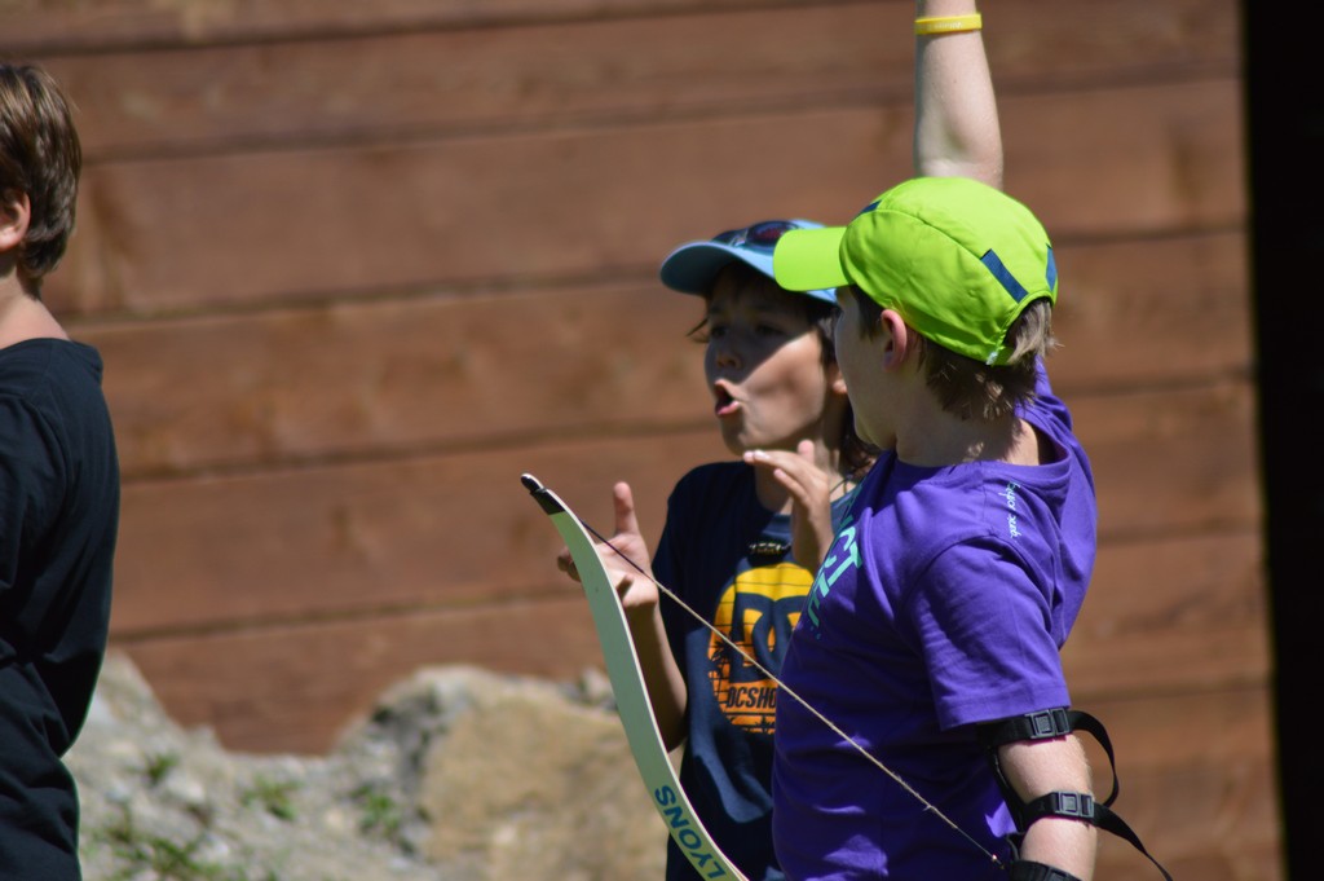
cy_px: 440
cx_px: 662
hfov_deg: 4.6
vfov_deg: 3.1
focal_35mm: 450
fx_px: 16536
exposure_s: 1/1000
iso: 220
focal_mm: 300
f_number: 5.6
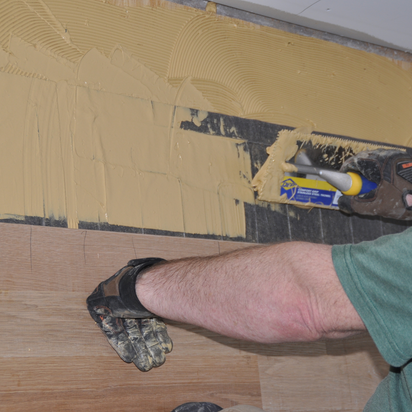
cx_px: 266
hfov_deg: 17.4
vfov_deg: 17.4
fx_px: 1347
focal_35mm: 100
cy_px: 206
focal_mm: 52
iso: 320
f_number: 5
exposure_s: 1/60
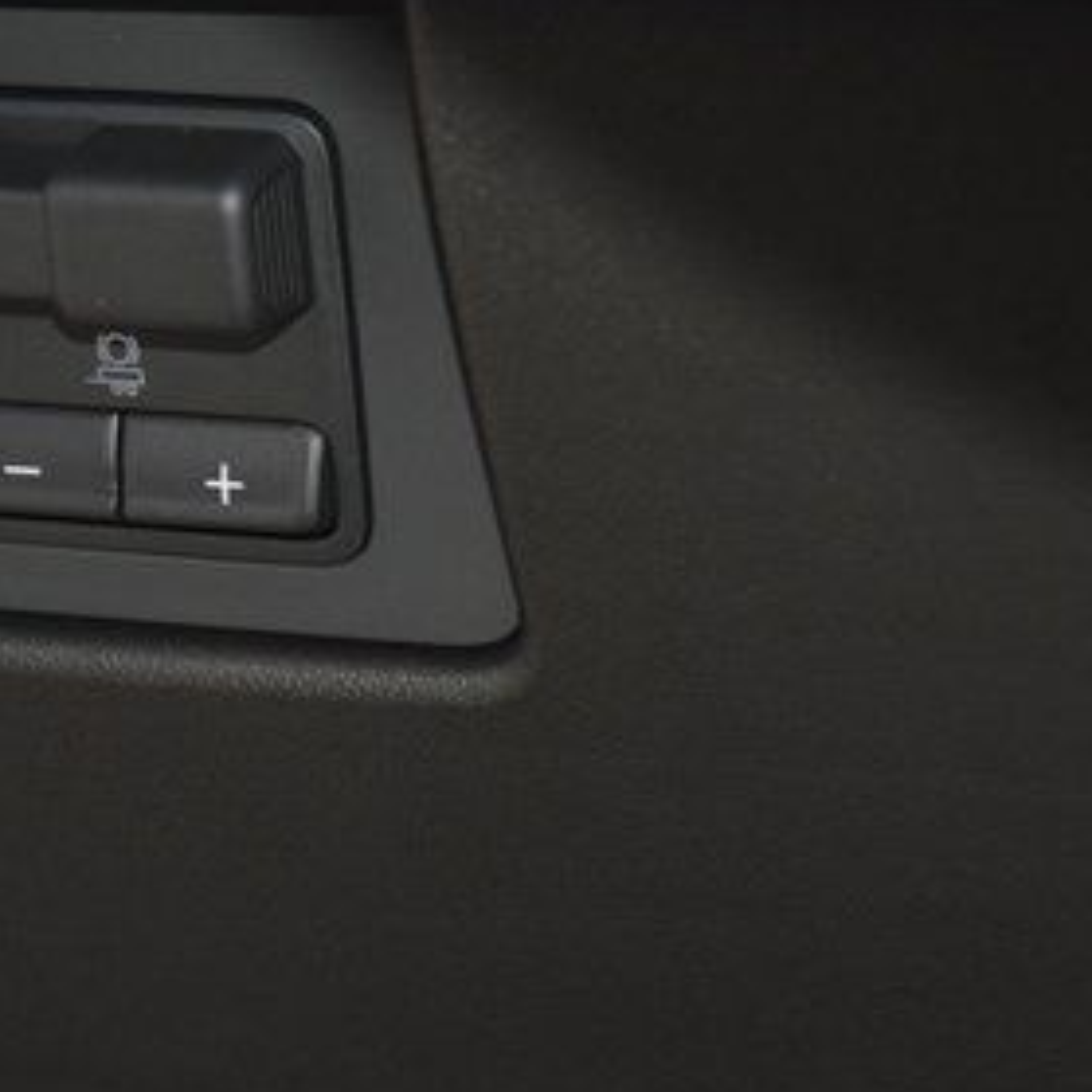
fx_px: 7317
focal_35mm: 205
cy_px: 409
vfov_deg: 8.5
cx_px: 247
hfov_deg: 8.5
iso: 2800
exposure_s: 1/40
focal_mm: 70
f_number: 4.5
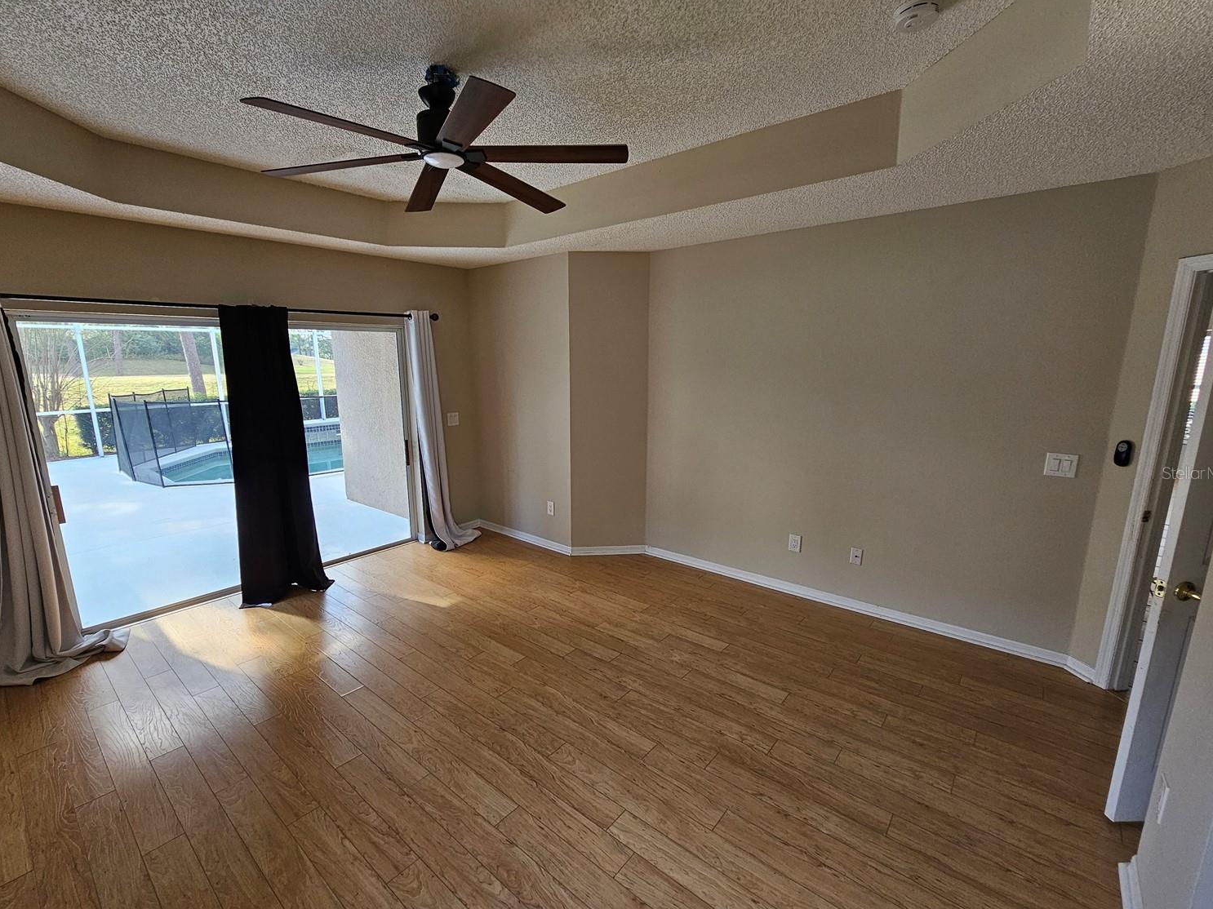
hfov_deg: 102.0
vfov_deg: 85.6
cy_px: 472
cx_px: 586
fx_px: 491
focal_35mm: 14
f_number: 2.2
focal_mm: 2.2
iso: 100
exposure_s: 1/77
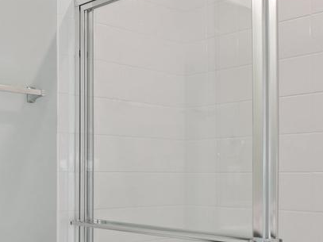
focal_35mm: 51
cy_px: 179
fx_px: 476
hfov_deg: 34.6
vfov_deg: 28.2
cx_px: 11
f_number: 7.1
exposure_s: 1/13
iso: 100
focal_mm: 10
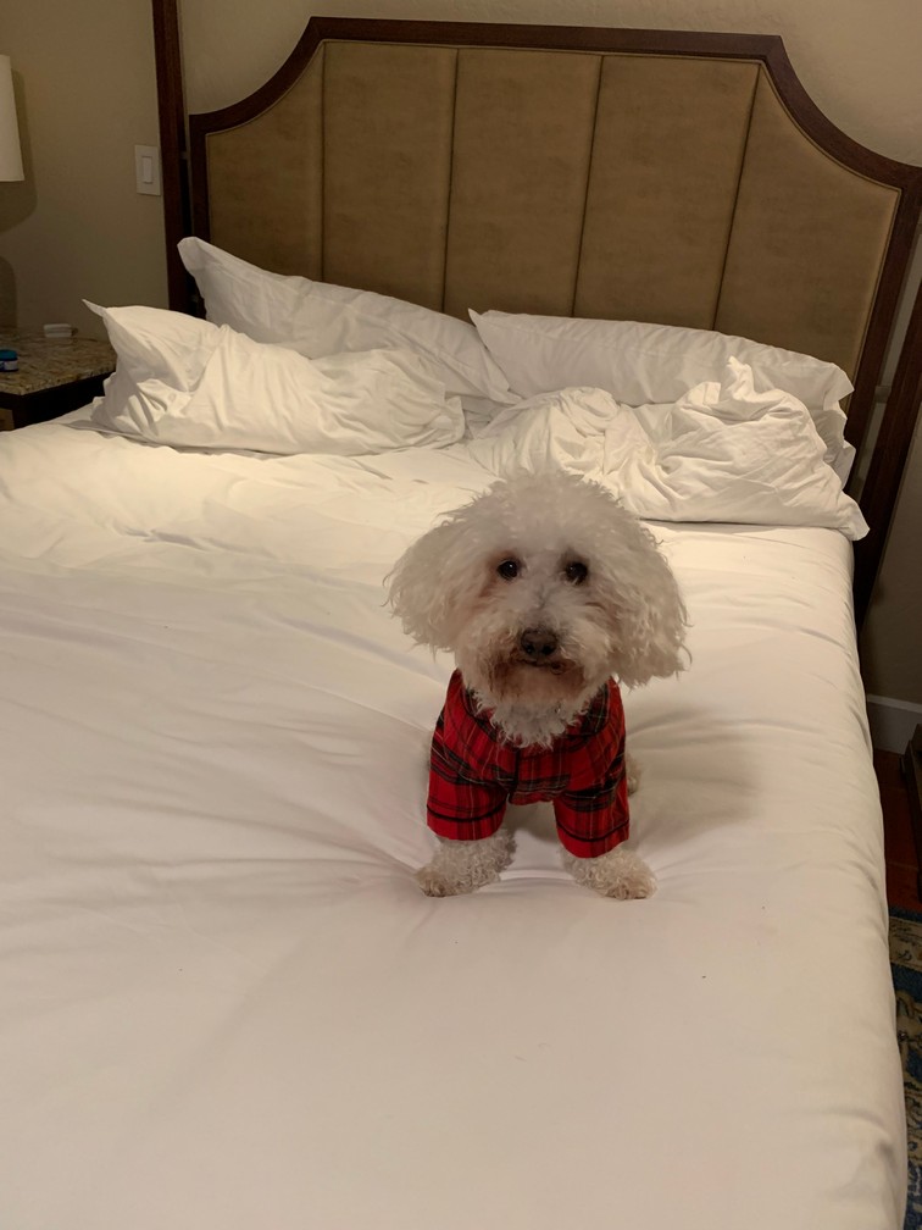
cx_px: 461
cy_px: 615
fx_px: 923
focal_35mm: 26
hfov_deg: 53.1
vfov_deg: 67.3
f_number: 1.8
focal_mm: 4.25
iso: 200
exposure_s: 1/60
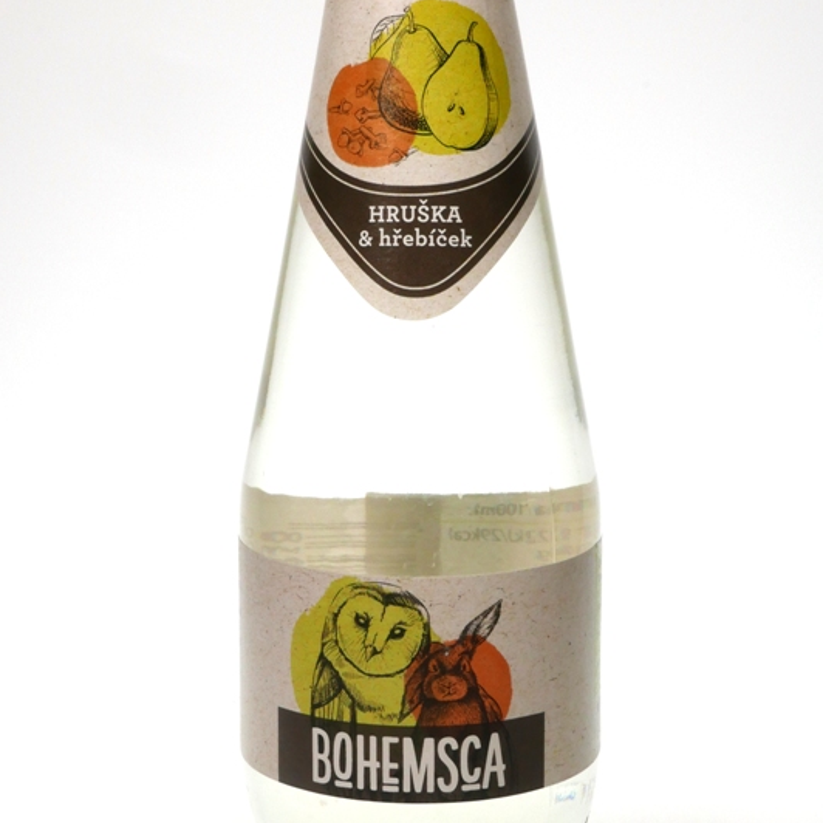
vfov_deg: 18.1
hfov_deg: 18.1
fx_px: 2582
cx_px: 411
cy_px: 334
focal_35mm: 96
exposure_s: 1/80
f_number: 16
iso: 800
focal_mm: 34
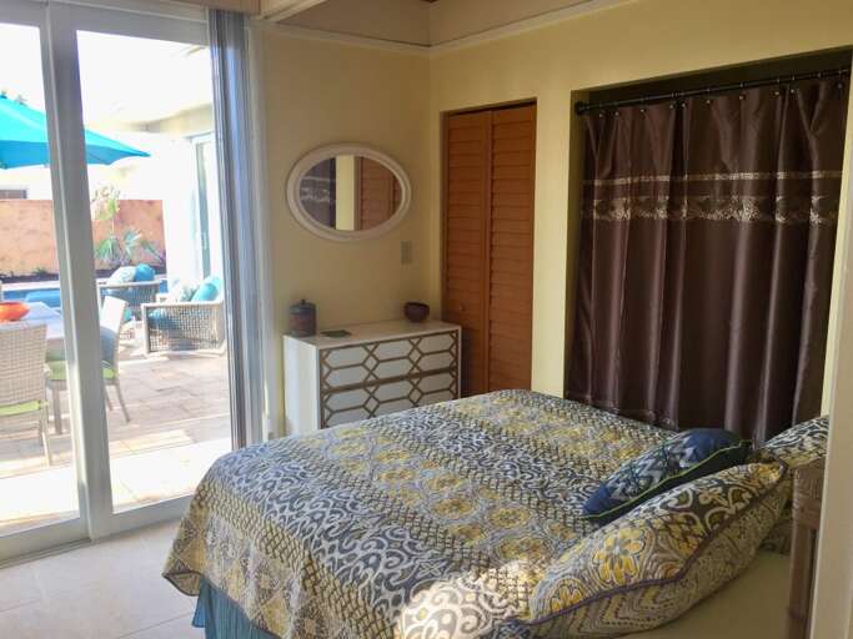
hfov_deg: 61.7
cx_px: 426
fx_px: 714
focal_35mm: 29
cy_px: 320
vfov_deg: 48.2
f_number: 2.2
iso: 32
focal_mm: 4.15
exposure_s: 1/120
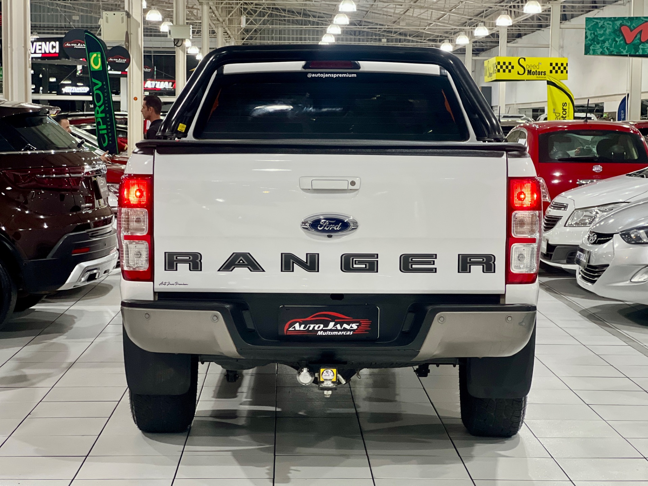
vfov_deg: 19.1
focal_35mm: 77
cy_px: 243
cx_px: 324
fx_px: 1441
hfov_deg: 25.3
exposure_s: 1/40
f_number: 2.8
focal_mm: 9
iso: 400
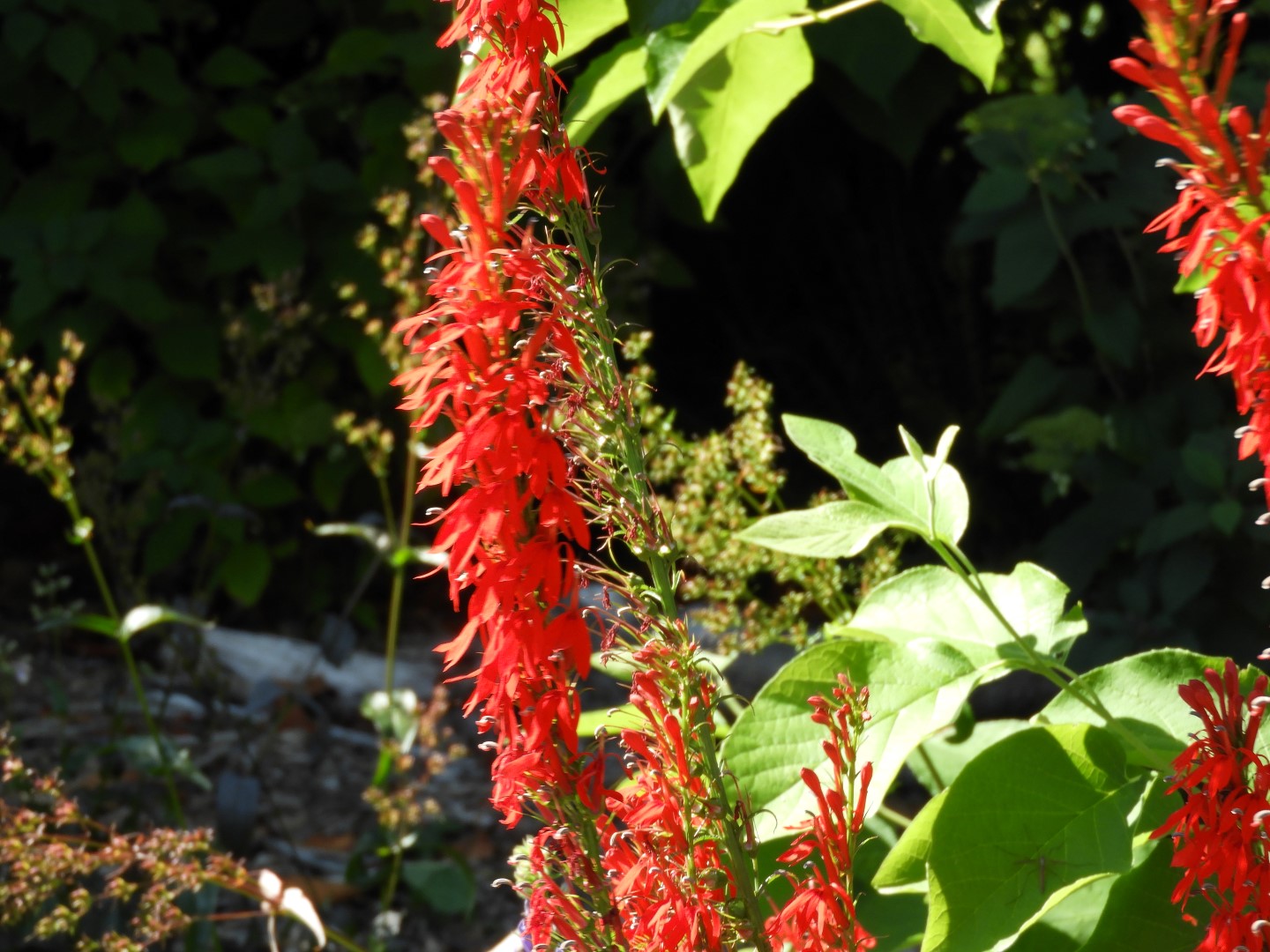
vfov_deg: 8.7
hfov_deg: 11.6
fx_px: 6237
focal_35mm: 170
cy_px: 476
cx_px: 635
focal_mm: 30.5
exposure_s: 1/125
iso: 100
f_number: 5.2
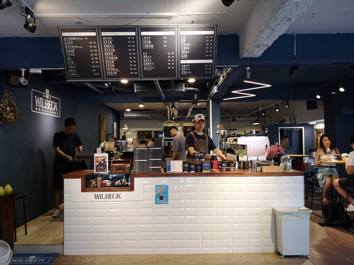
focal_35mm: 27
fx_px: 276
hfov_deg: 65.3
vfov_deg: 51.4
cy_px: 132
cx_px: 177
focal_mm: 3.95
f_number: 1.8
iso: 400
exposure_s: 1/120
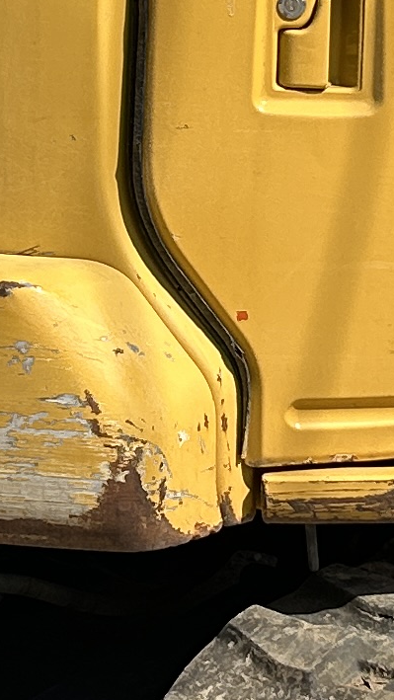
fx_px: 2989
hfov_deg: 7.5
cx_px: 320
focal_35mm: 161
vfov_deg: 13.3
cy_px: 174
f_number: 1.5
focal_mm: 5.7
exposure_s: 1/4630
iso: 50
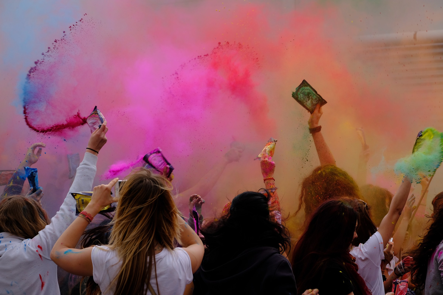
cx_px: 222
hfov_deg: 17.5
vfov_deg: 11.7
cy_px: 148
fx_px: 1440
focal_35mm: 117
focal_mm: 77.9
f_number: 8
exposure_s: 1/420
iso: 200
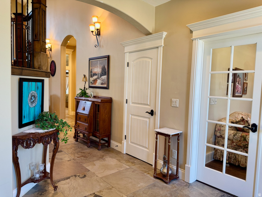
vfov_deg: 56.8
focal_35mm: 24
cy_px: 98
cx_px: 131
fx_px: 182
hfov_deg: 71.6
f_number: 1.78
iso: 160
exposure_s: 1/60
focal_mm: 6.76
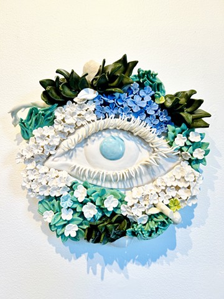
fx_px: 224
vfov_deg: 67.3
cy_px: 150
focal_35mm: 26
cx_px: 112
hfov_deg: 53.1
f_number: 1.5
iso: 50
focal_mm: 5.7
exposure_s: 1/120
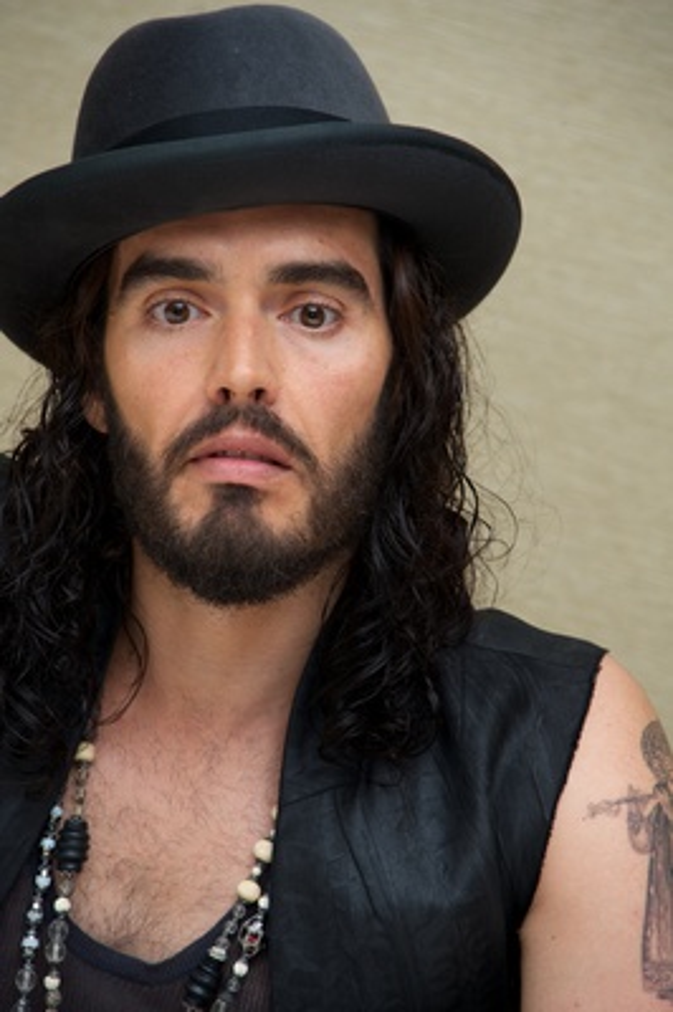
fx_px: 5196
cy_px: 506
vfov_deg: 11.1
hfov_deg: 7.4
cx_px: 336
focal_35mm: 185
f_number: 8
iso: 400
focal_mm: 185
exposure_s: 1/100
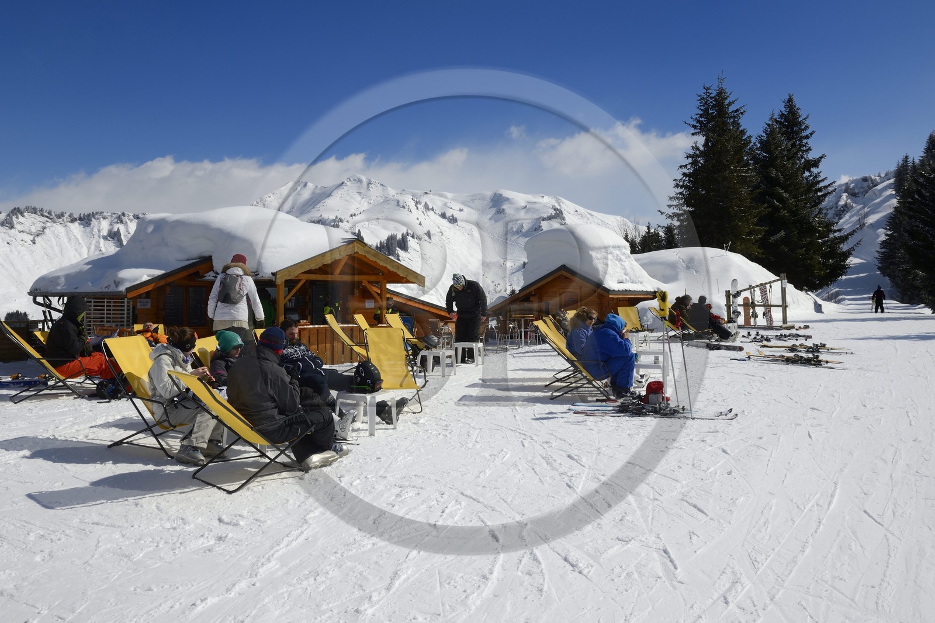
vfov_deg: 47.9
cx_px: 468
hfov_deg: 67.4
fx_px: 701
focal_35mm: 27
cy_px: 312
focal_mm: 27
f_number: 18
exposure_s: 1/320
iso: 200
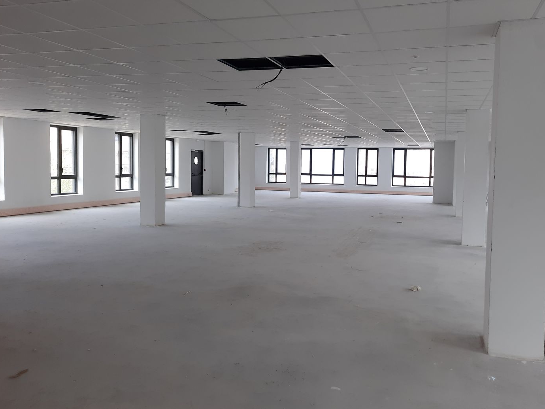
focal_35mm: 29
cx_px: 312
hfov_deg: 61.4
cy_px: 187
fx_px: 457
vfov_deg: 48.2
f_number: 2
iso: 50
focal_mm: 4.6
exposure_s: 1/100
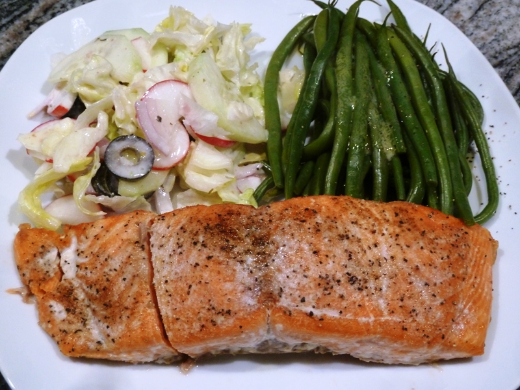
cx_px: 260
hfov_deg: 32.7
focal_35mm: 59
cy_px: 195
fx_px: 886
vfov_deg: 24.8
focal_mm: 9.7
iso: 400
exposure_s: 1/15
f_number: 3.9
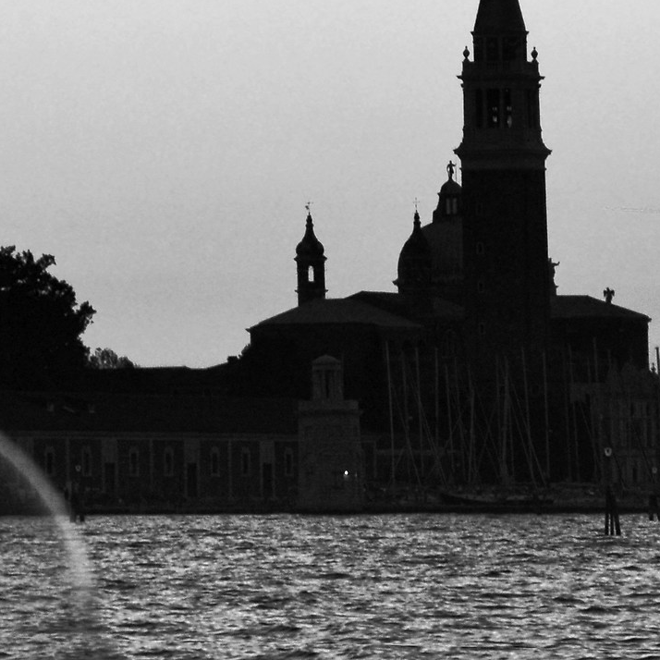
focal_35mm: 343
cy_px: -71
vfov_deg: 5.1
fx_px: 7399
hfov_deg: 5.1
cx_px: 397
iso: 360
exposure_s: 1/125
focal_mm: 80
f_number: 5.6
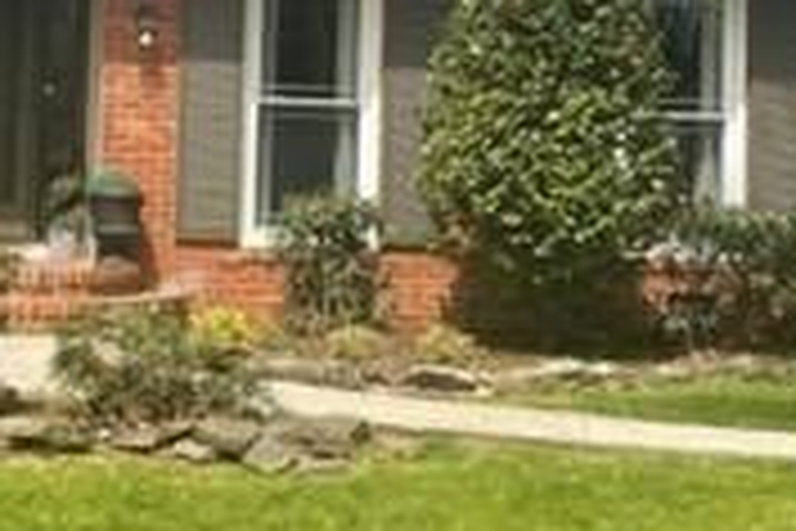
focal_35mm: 98
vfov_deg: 13.9
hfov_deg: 20.7
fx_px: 2167
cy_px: 68
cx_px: 211
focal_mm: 5.1
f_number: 1.6
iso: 32
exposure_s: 1/1597
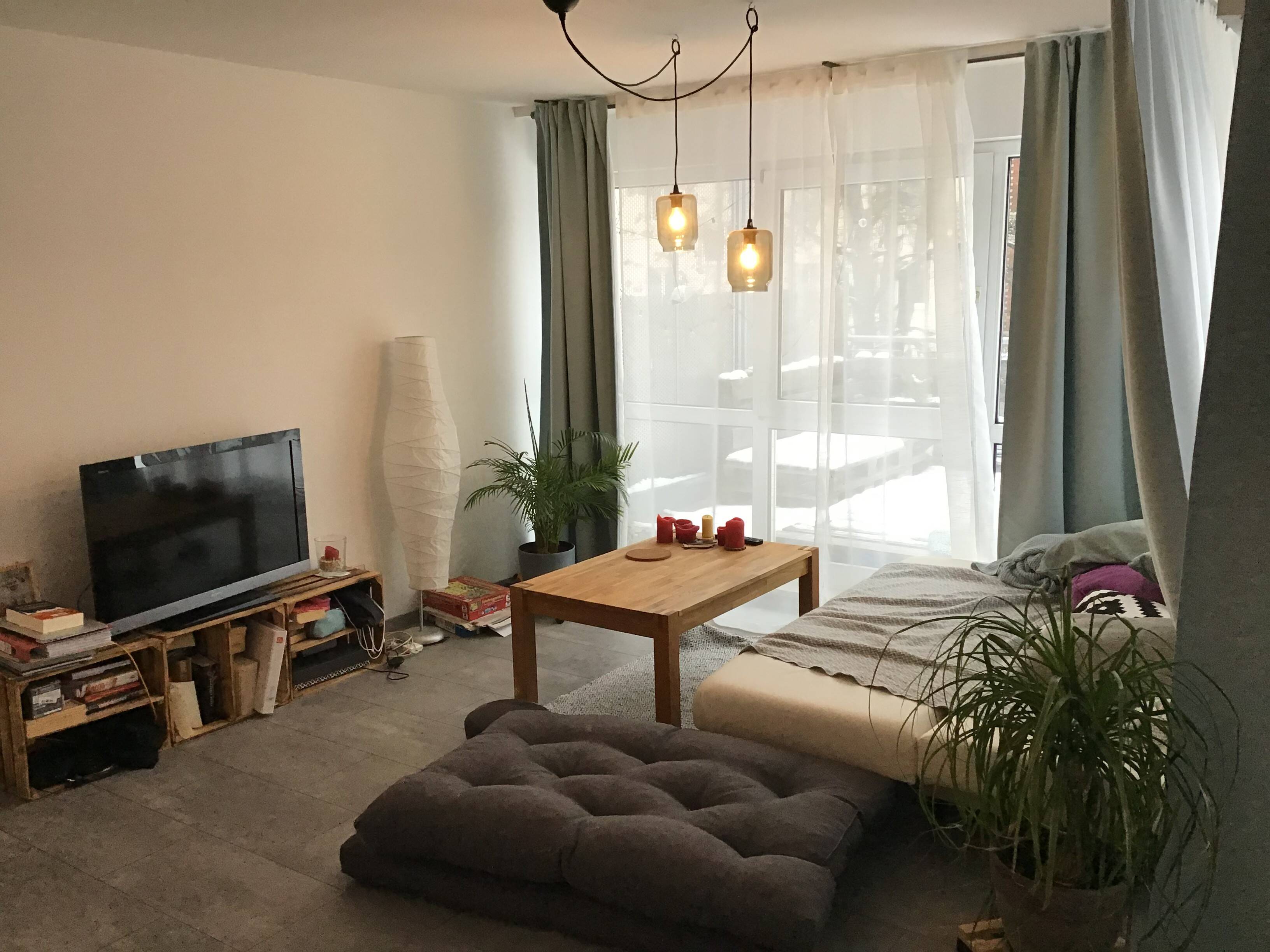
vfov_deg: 45.4
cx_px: 635
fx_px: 1137
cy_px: 476
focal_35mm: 31
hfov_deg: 58.4
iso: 64
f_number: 2.4
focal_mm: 3.3
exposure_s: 1/33
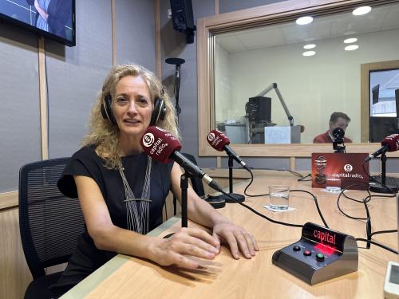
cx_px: 200
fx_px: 277
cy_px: 150
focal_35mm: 24
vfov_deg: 56.8
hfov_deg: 71.6
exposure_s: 1/50
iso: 250
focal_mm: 6.86
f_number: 1.78
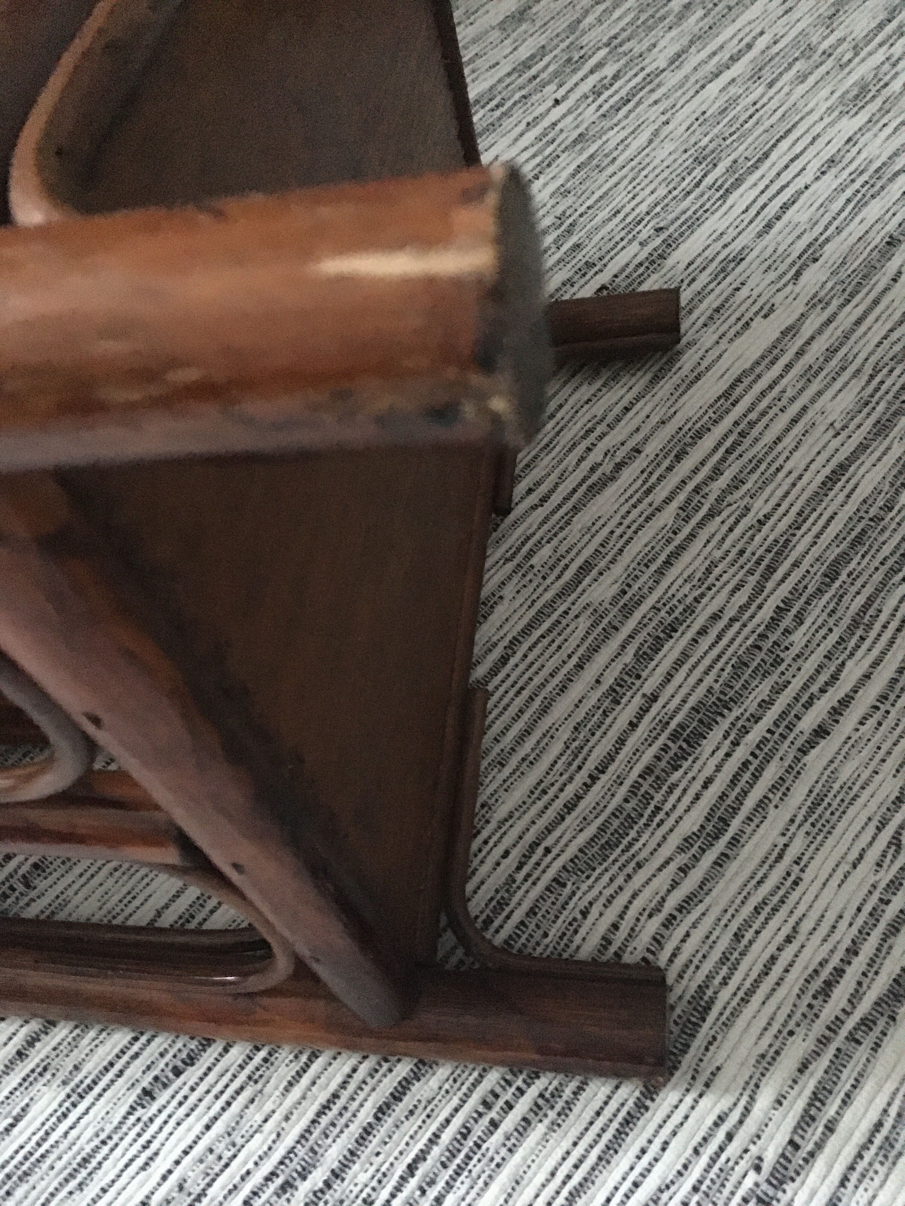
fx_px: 1011
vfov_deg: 61.7
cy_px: 603
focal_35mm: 29
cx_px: 452
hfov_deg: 48.2
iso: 1600
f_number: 2.2
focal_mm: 4.15
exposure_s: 1/17
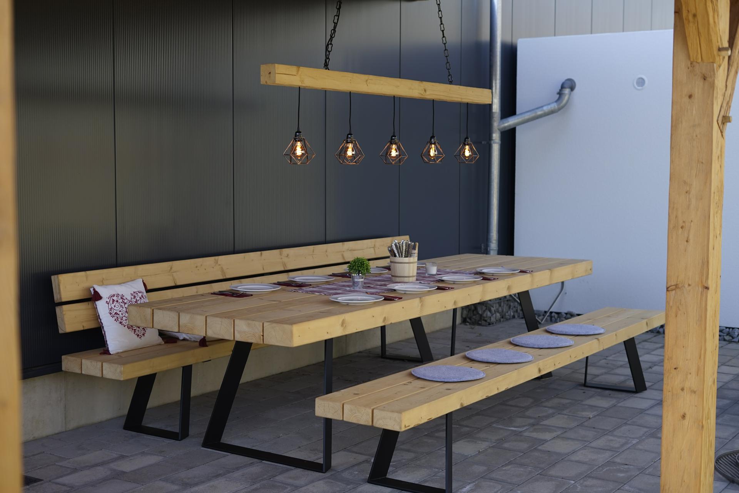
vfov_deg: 27.0
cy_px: 246
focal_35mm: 50
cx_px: 370
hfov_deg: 39.6
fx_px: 1026
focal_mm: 50
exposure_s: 1/125
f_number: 3.2
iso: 64
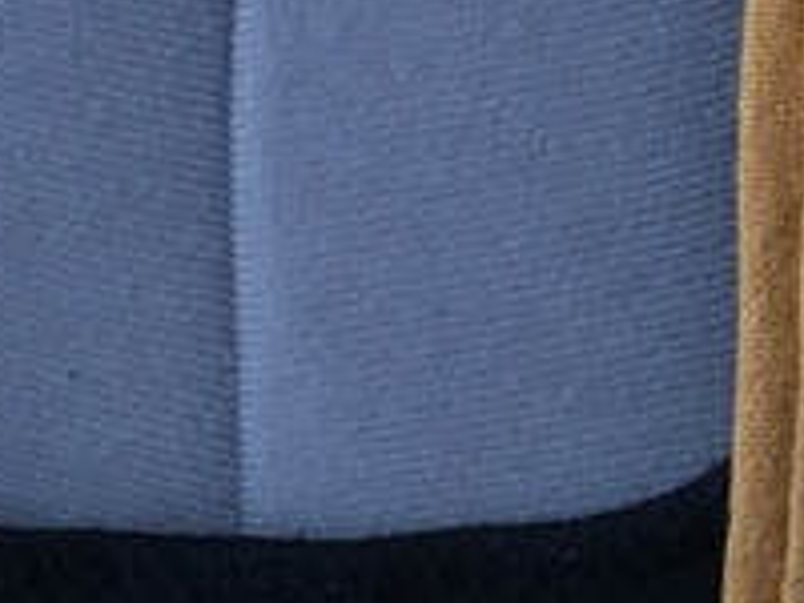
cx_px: 181
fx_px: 2021
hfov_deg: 22.3
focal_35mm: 87
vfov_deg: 16.7
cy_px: 36
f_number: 2.2
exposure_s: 1/4
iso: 125
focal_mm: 4.15
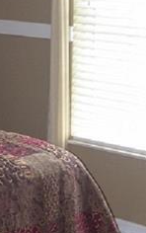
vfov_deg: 15.6
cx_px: -68
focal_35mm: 131
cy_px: 2
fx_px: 832
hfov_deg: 9.8
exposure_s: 1/30
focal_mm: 8
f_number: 2.8
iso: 123
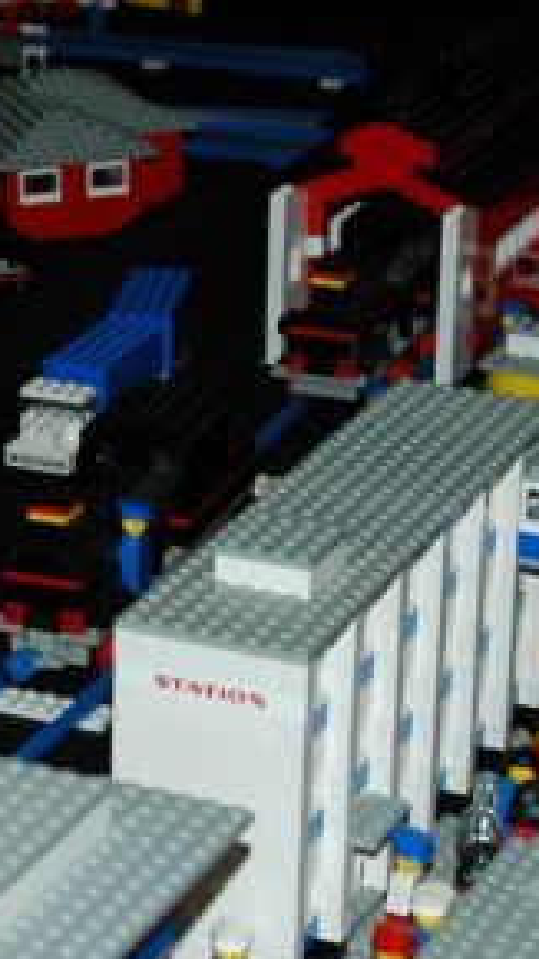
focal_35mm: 121
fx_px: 3076
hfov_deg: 9.9
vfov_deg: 17.7
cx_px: -89
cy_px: 630
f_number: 5.6
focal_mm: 28
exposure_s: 1/125
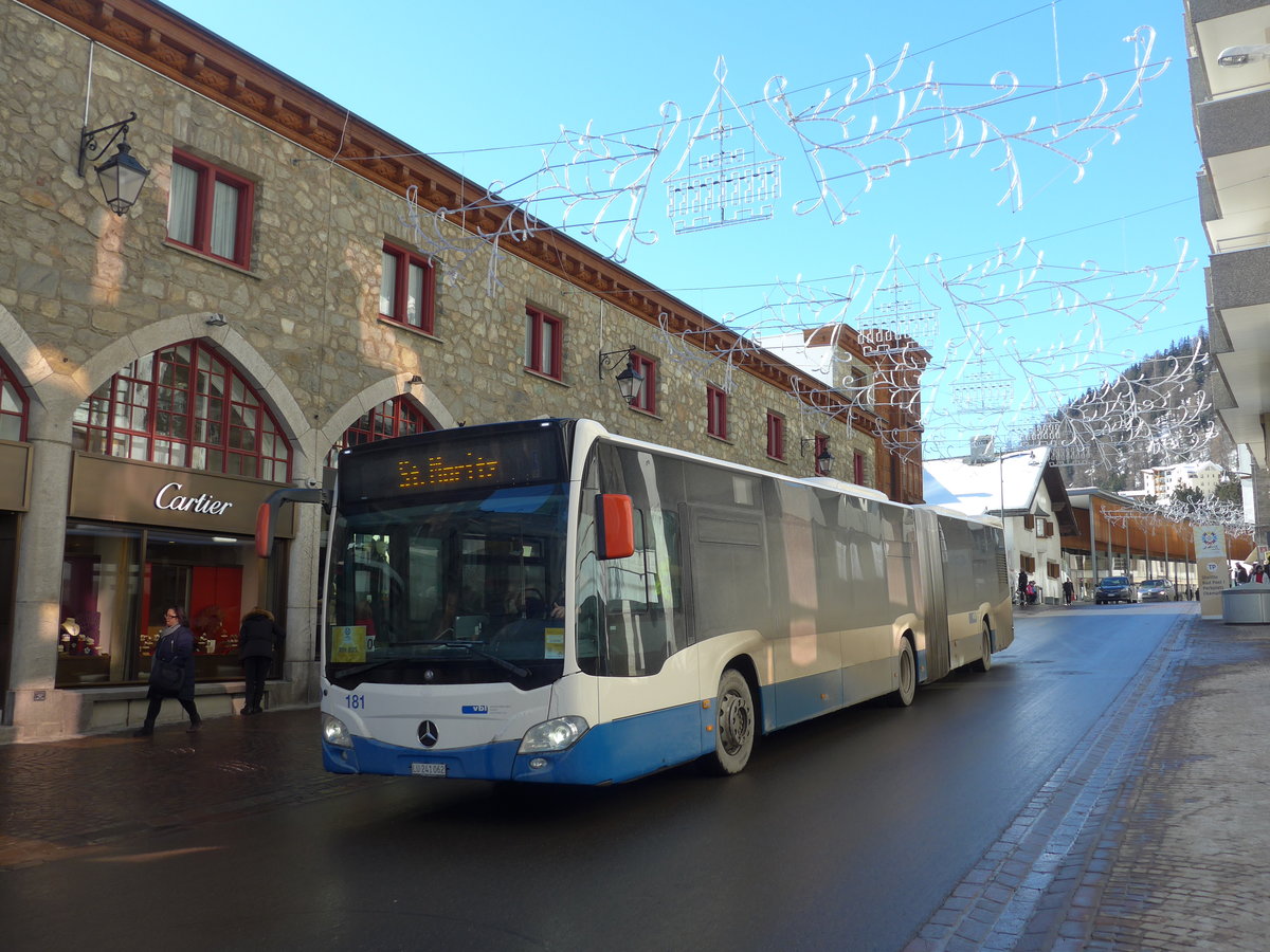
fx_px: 1064
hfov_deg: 61.7
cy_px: 476
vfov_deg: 48.2
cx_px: 635
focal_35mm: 29
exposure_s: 1/640
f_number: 2.8
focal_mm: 6
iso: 80
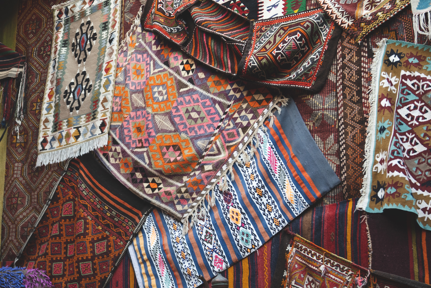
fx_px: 623
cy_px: 265
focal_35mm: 52
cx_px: 73
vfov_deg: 25.1
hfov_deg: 36.6
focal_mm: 24
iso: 320
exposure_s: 1/100
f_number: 2.8
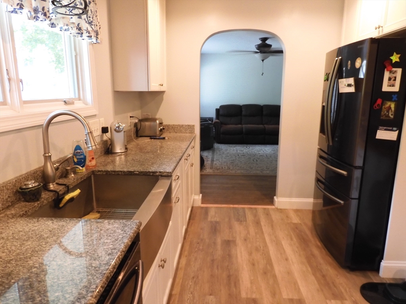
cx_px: 203
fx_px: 281
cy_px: 152
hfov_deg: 71.6
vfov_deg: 56.8
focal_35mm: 24
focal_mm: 4.3
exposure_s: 1/20
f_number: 3.4
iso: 400
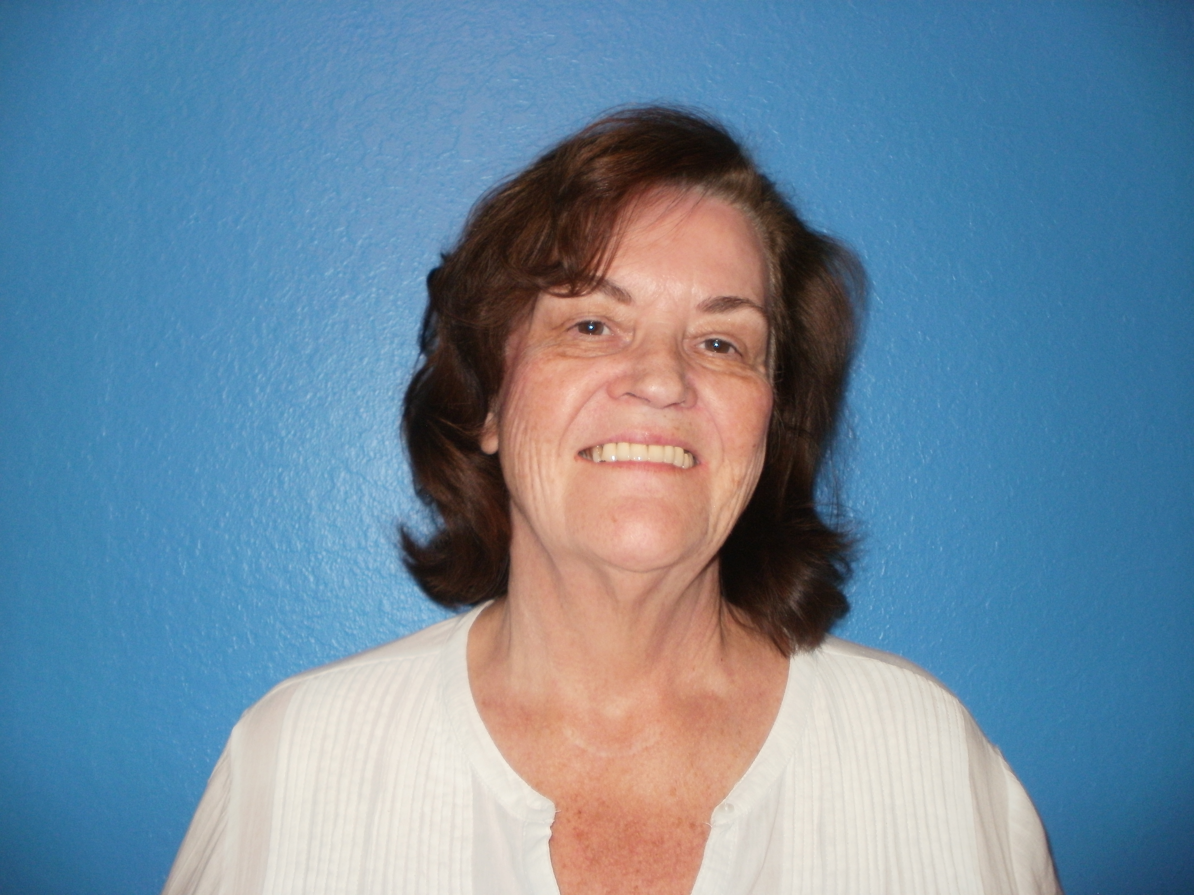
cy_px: 448
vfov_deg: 39.7
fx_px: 1242
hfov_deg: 51.4
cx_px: 597
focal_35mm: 36
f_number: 3.5
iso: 125
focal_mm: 6.3
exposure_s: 1/30
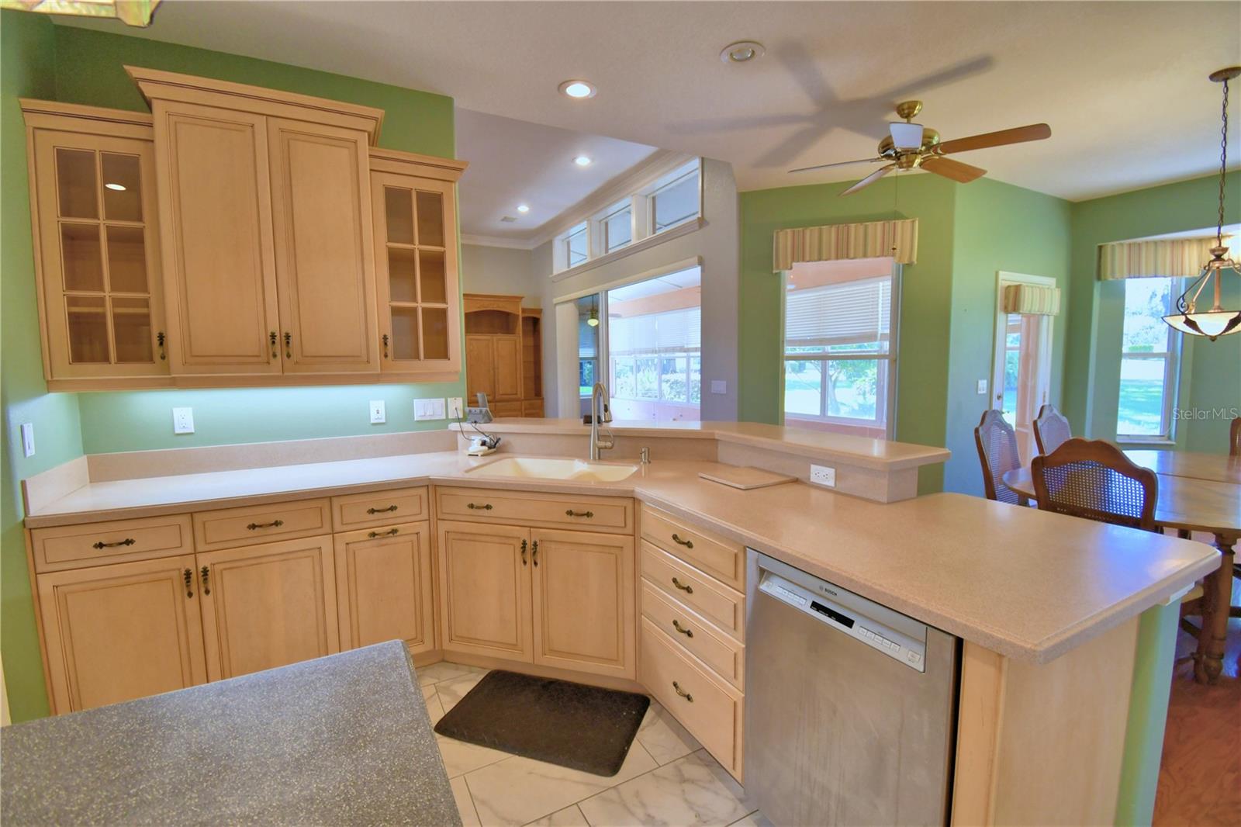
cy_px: 414
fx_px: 517
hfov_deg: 100.4
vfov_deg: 77.3
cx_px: 620
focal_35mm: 15
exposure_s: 1/50
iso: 400
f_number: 4.5
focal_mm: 10
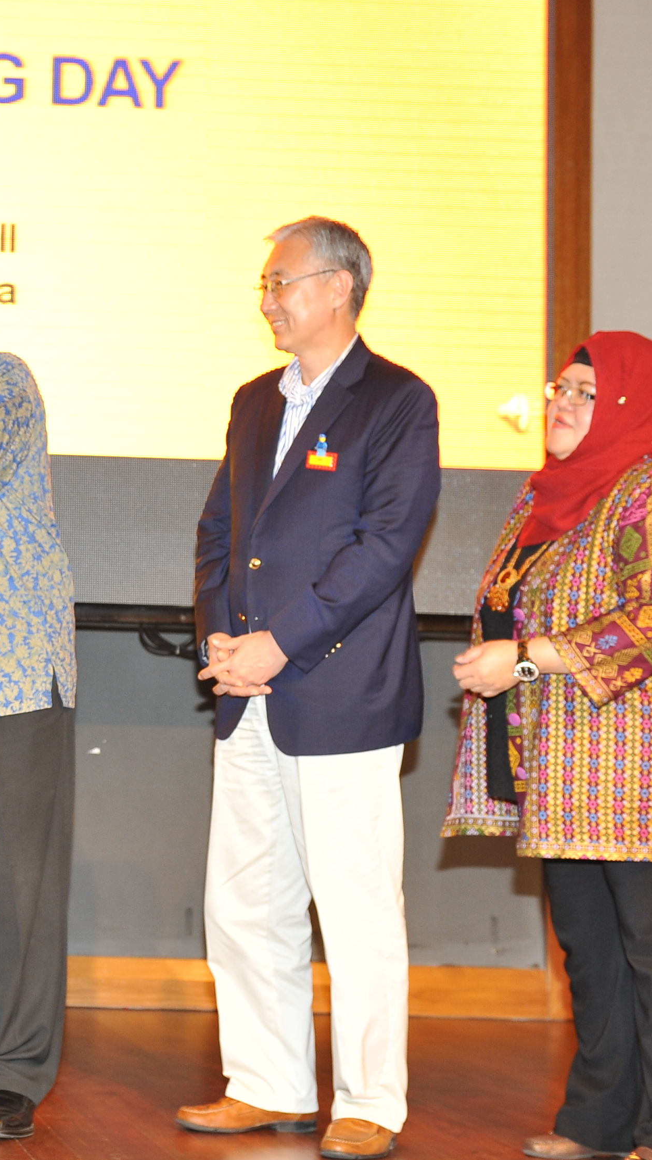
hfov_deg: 15.2
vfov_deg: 27.9
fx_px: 2336
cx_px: -197
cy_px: 554
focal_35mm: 76
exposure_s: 1/80
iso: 640
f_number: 3.5
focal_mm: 38
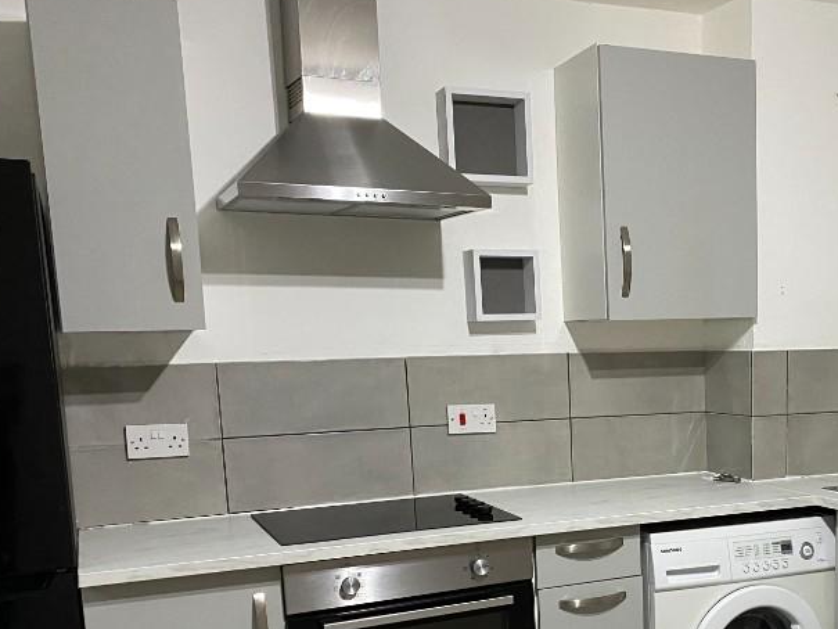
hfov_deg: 41.5
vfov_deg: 32.1
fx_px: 1065
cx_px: 644
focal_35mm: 44
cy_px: 489
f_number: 1.8
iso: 320
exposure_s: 1/50
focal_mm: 4.25
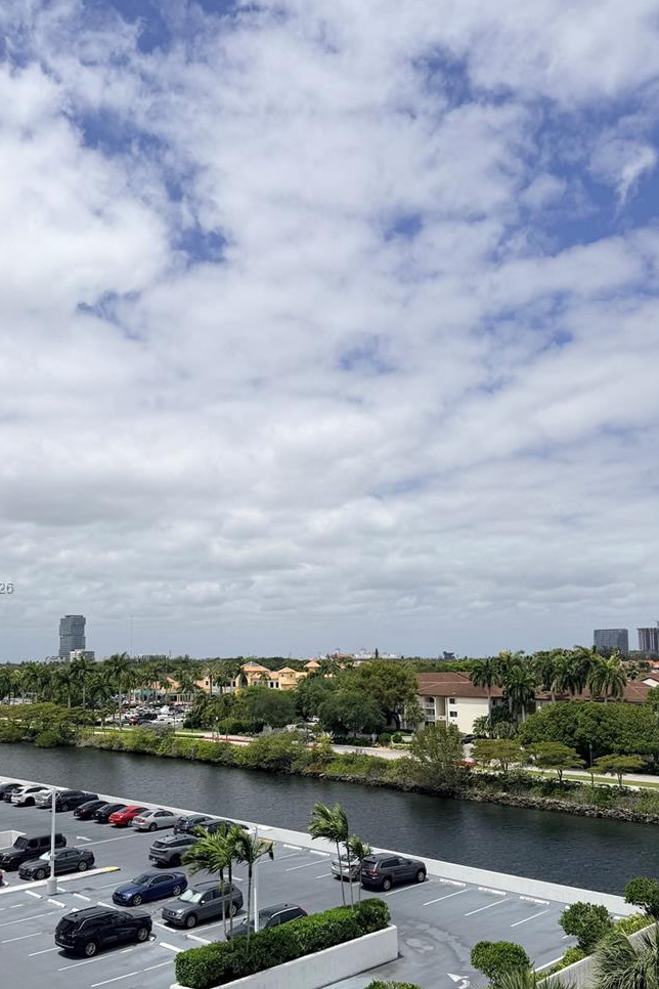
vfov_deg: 59.8
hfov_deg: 42.2
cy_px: 589
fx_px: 851
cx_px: 283
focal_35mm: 31
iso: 80
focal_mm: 6.76
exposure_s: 1/14286
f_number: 1.78
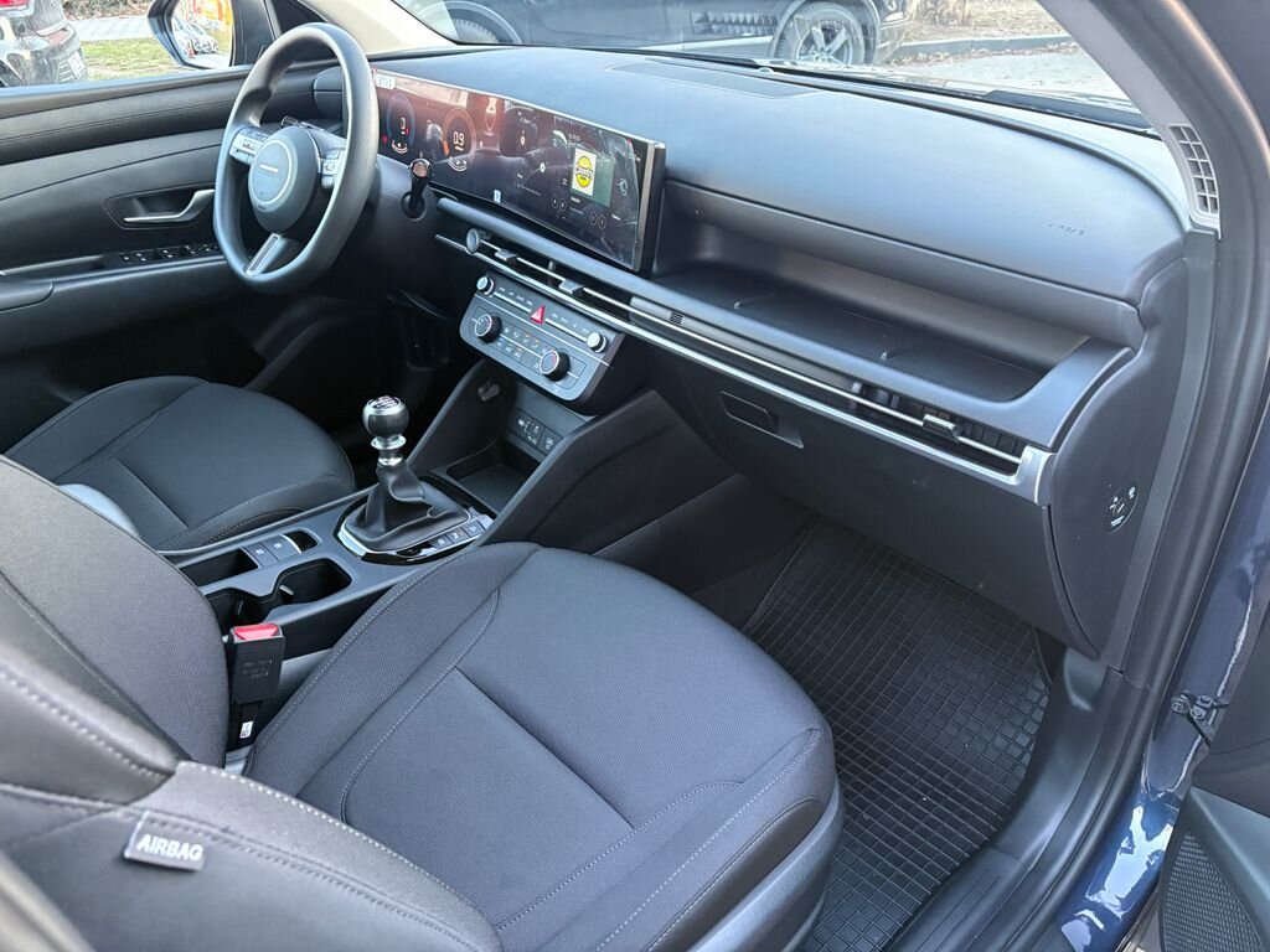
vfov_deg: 53.1
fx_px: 954
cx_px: 635
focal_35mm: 26
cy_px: 476
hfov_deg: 67.3
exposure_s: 1/60
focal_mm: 5.96
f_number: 1.6
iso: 500
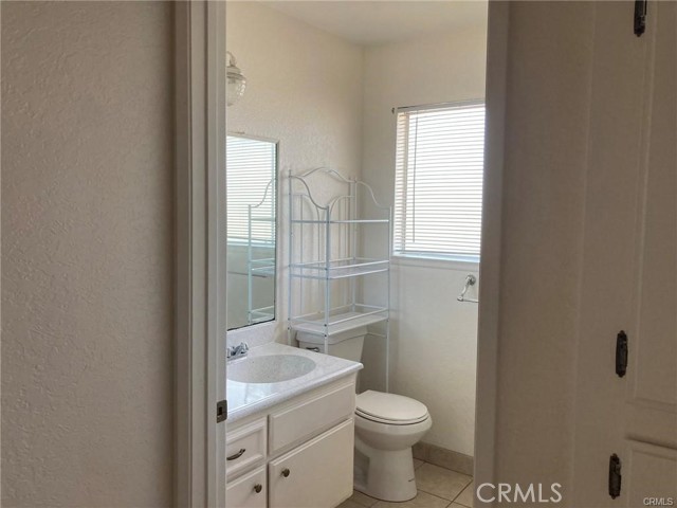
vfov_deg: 49.7
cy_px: 254
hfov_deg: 63.4
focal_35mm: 28
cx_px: 338
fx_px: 548
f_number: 1.8
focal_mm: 3.99
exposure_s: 1/120
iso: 80
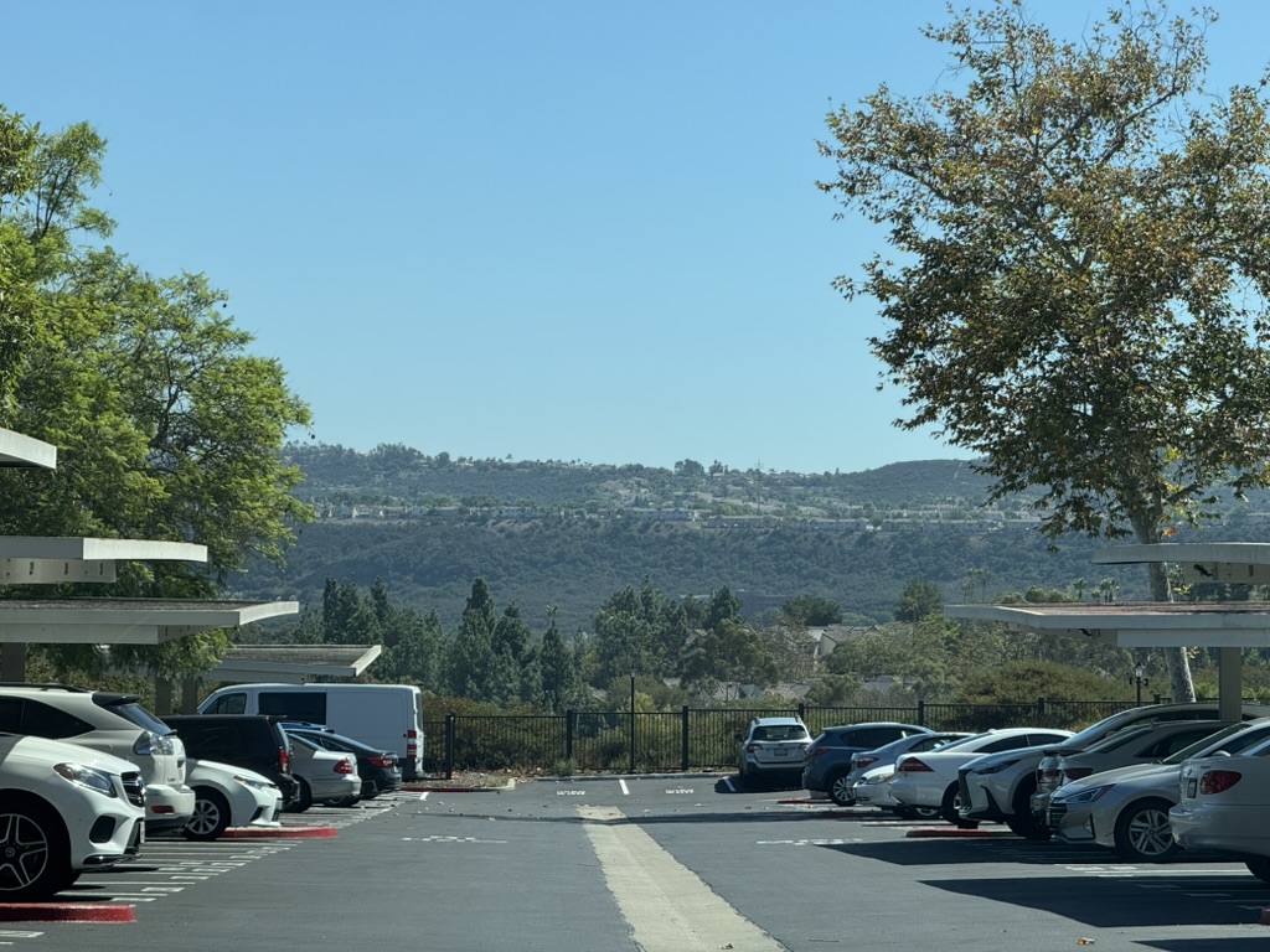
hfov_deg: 16.4
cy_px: 476
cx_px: 635
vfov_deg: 12.3
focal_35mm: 120
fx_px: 4403
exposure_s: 1/1227
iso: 50
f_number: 2.8
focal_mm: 15.66
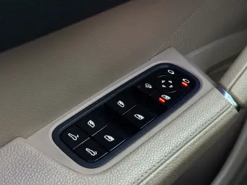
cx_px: 124
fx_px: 343
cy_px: 92
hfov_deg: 39.7
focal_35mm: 48
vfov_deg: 30.3
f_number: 1.78
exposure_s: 1/40
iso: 320
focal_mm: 6.76
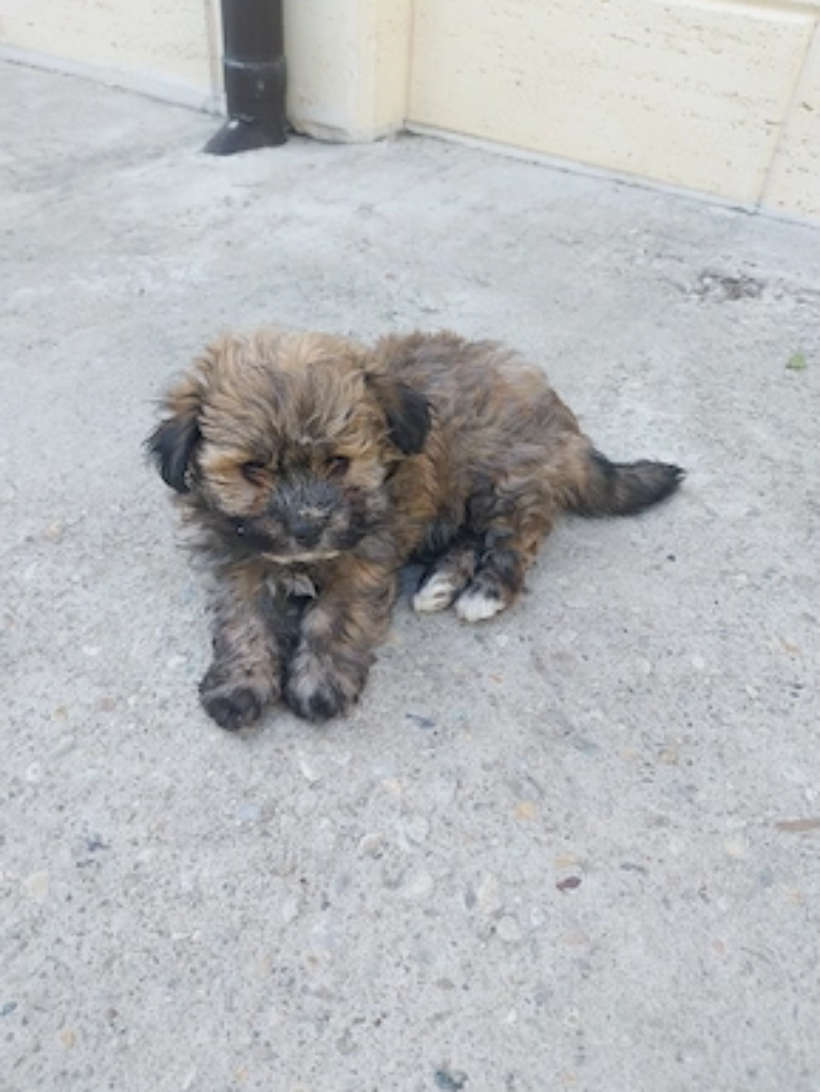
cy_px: 553
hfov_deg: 51.4
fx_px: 852
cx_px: 400
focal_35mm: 27
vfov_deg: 65.3
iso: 40
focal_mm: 4
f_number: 1.8
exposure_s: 1/120
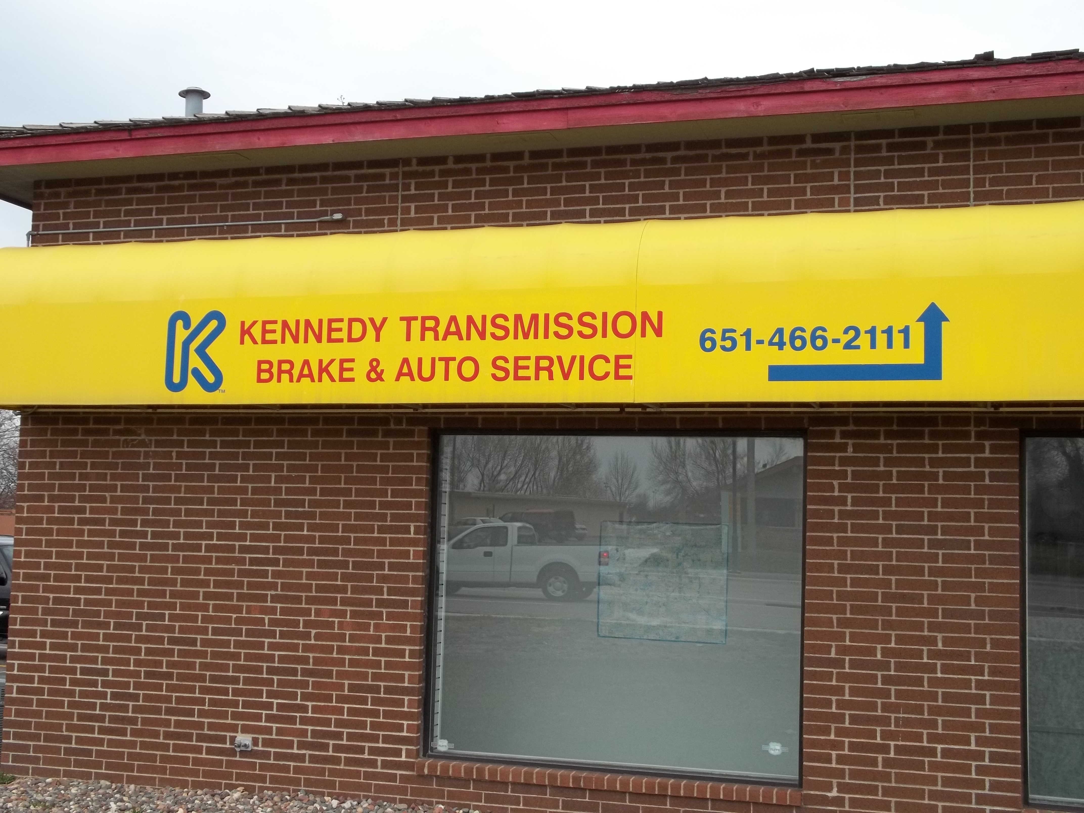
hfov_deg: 41.2
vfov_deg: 31.5
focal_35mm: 46
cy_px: 406
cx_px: 542
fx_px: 1440
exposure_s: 1/500
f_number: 3.7
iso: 64
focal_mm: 8.3
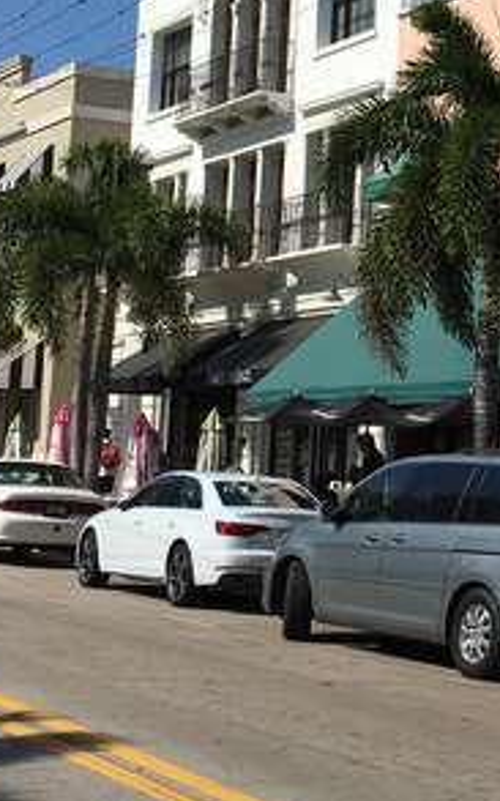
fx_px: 1832
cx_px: 615
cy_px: 109
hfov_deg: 15.0
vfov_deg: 24.1
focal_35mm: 84
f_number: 2.2
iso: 25
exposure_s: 1/3344
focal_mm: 4.15
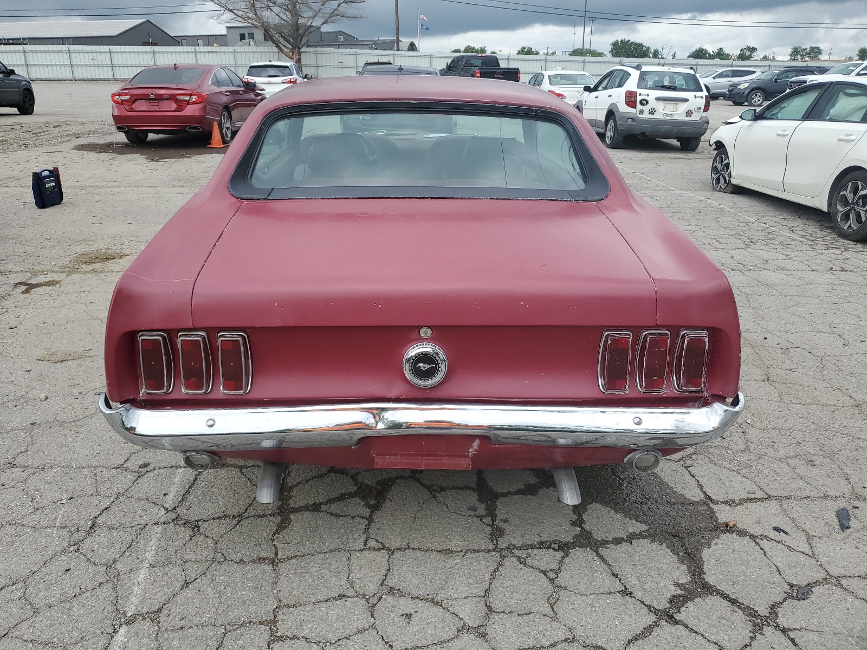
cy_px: 325
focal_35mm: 26
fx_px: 651
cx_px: 434
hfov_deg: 67.3
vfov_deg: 53.1
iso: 50
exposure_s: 1/1429
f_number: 1.5
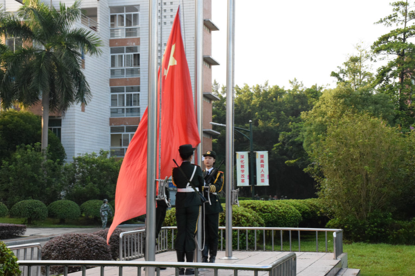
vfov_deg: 22.6
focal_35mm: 60
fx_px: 691
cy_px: 138
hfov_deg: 33.4
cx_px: 208
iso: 4000
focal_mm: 40
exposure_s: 1/500
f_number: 11
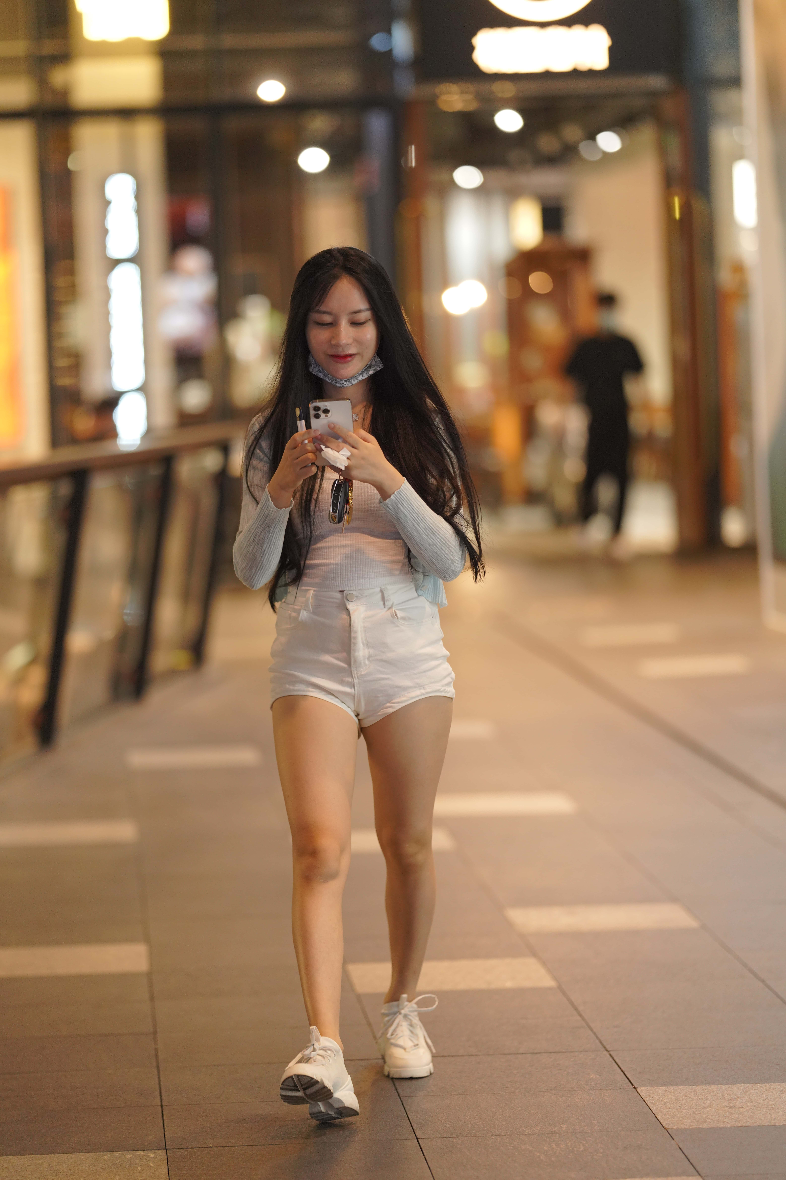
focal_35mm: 135
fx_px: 4421
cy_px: 590
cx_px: 393
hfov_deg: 10.2
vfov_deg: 15.2
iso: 1600
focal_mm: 135
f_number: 1.8
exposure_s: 1/200
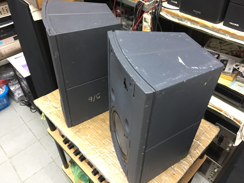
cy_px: 92
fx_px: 204
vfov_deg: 48.2
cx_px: 122
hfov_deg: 61.7
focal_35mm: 29
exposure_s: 1/8
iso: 100
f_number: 2.2
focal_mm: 4.15
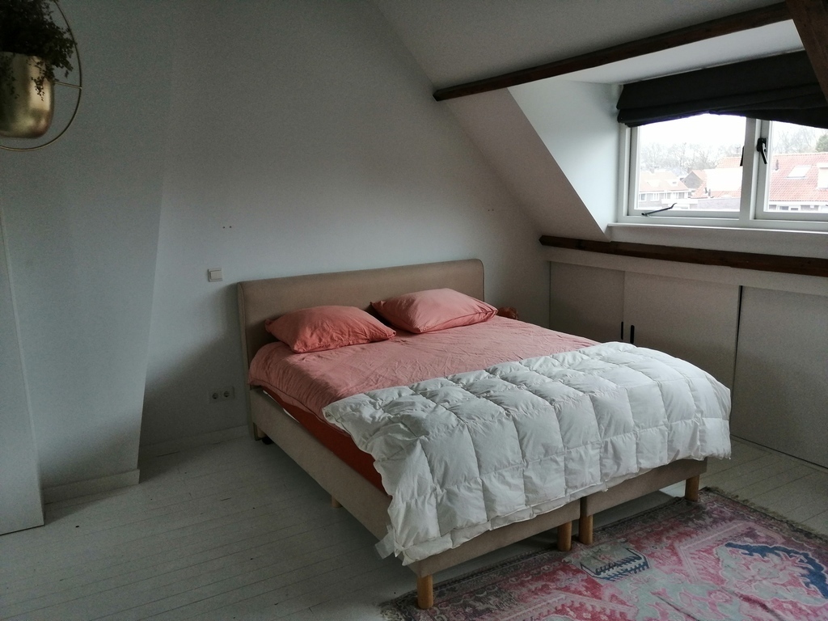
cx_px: 414
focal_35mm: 27
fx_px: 646
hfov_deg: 65.3
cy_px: 310
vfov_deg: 51.4
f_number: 1.8
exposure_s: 1/50
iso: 125
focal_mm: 3.95
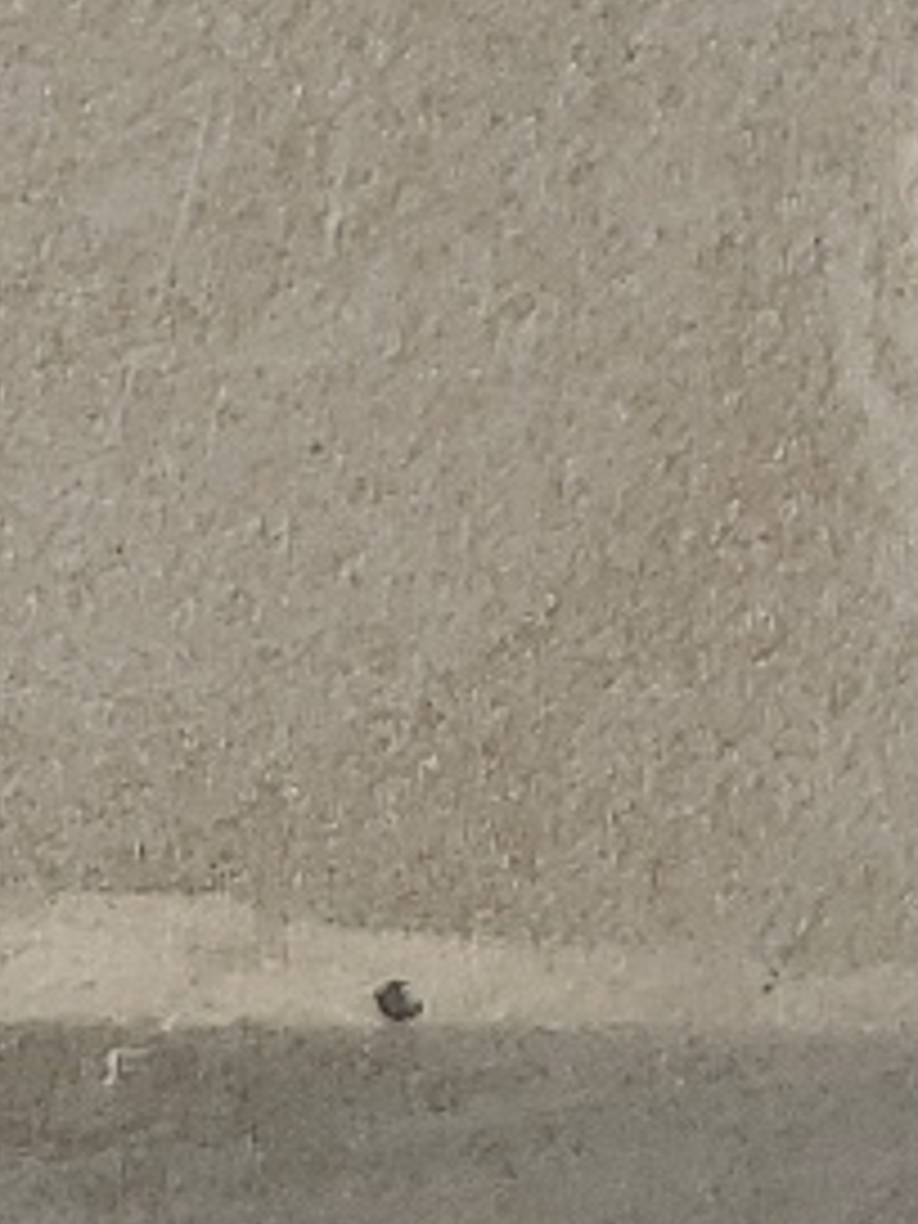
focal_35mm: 204
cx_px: 2070
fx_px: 7213
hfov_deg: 6.9
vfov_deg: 7.9
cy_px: -2851
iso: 50
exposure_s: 1/233
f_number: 1.5
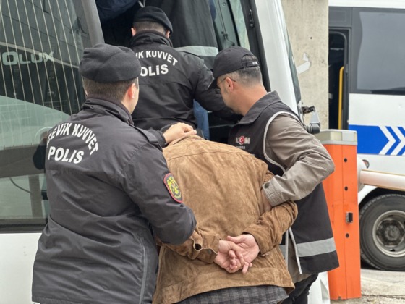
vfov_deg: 19.1
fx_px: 901
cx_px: 202
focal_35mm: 77
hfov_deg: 25.3
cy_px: 152
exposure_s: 1/121
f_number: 2.8
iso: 50
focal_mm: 9
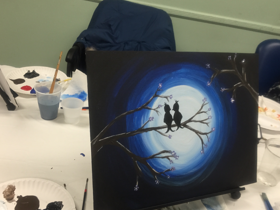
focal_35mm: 33
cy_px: 113
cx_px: 151
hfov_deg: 55.3
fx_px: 267
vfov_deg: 42.9
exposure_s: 1/30
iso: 125
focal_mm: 4.15
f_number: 2.2
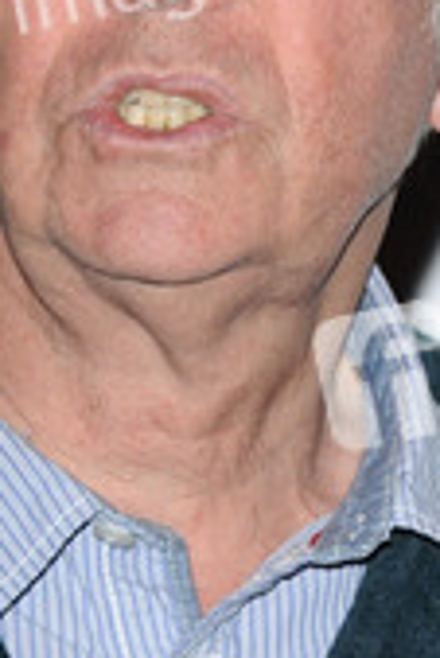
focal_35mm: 461
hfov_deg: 3.0
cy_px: 164
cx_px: 162
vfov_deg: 4.5
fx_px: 8434
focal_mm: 130
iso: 320
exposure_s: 1/200
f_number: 4.5
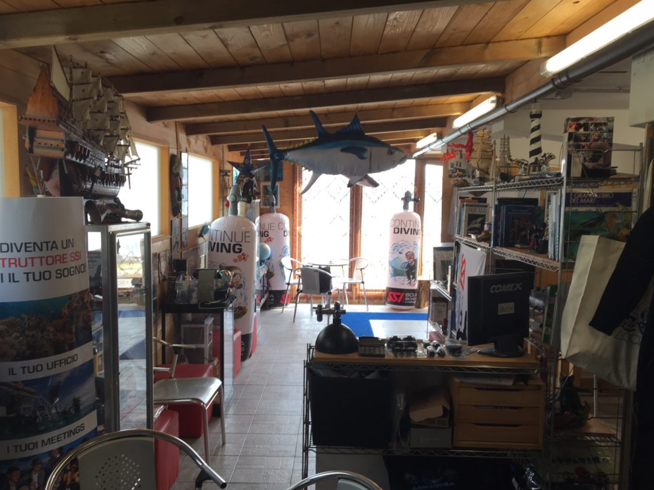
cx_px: 326
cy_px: 251
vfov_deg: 46.8
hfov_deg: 60.0
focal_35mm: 30
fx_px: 567
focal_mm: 4.15
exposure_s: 1/50
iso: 25
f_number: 2.2
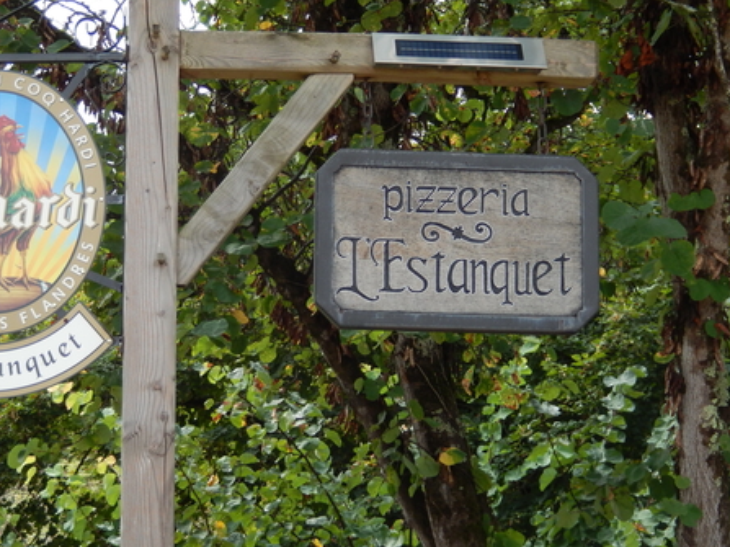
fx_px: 1897
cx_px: 243
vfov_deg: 16.4
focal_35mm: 90
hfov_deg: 21.7
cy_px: 268
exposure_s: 1/100
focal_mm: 12
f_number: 4.8
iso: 125
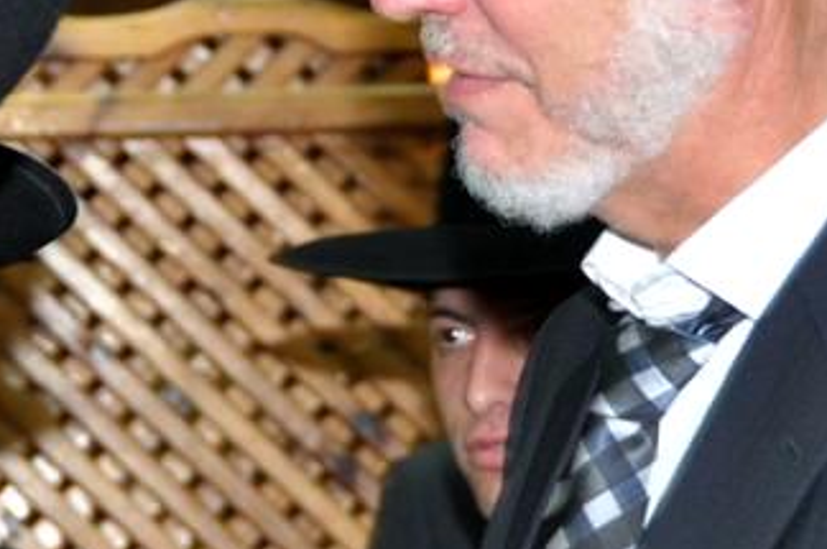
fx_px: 5436
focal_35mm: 237
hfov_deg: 8.7
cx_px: 140
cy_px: 248
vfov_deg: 5.8
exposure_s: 1/60
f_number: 4.8
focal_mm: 50
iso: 800
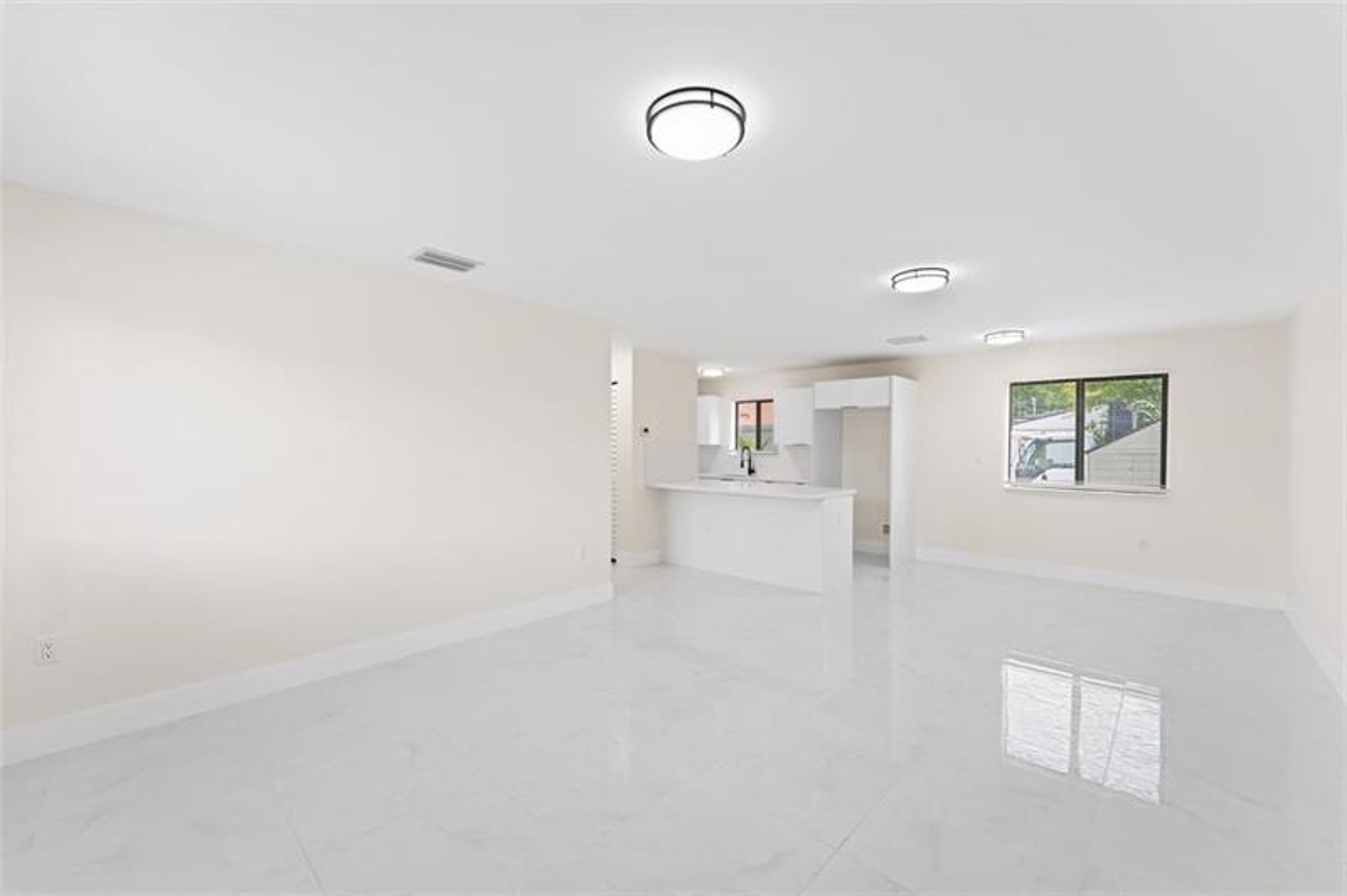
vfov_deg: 81.1
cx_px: 674
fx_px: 523
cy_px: 448
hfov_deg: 104.3
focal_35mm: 14
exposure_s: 1/3
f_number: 8
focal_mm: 14
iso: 200
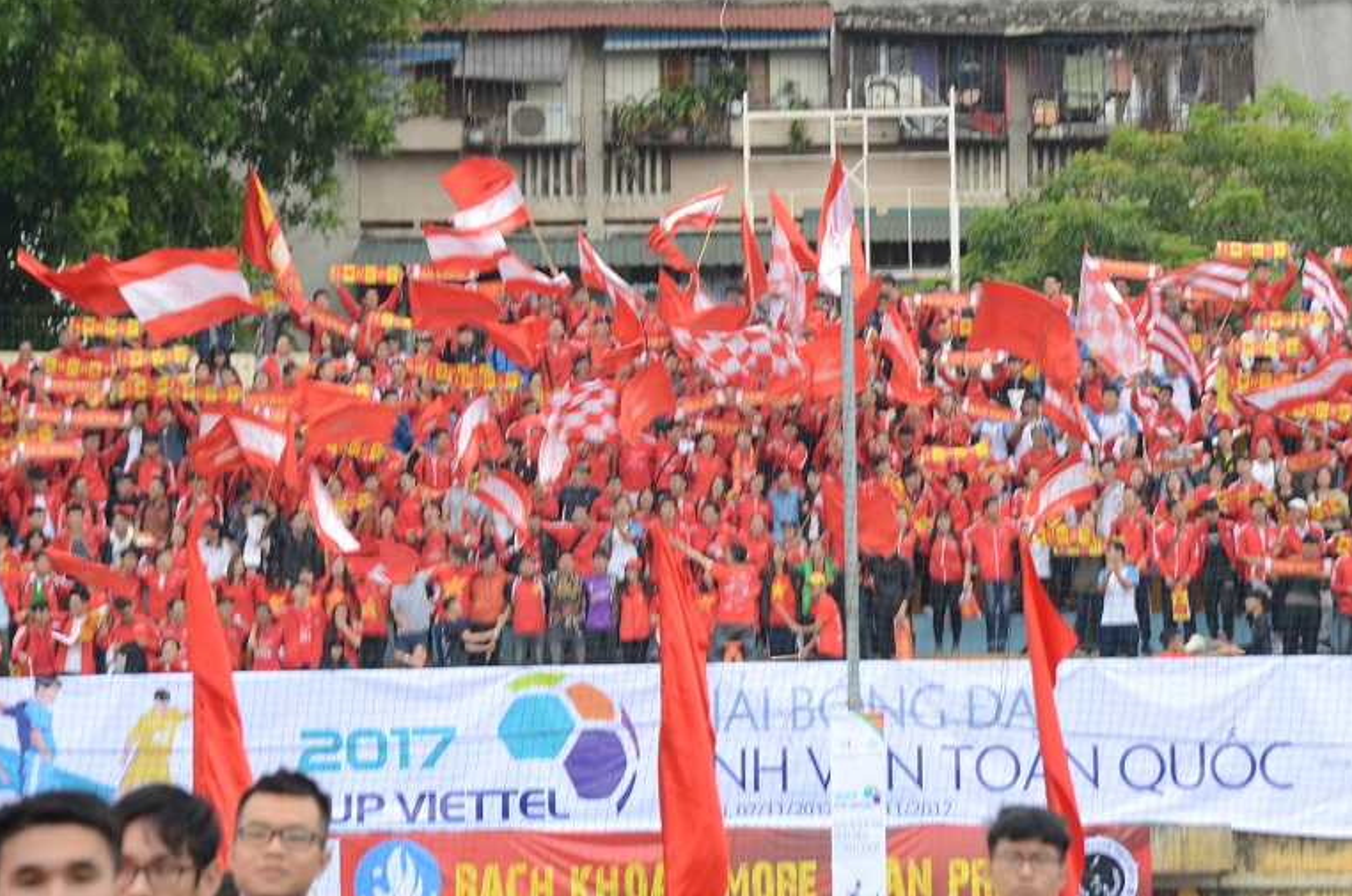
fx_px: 7746
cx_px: 798
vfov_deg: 6.6
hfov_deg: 10.0
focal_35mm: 207
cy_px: 378
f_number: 5.6
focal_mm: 105
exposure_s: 1/60
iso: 400
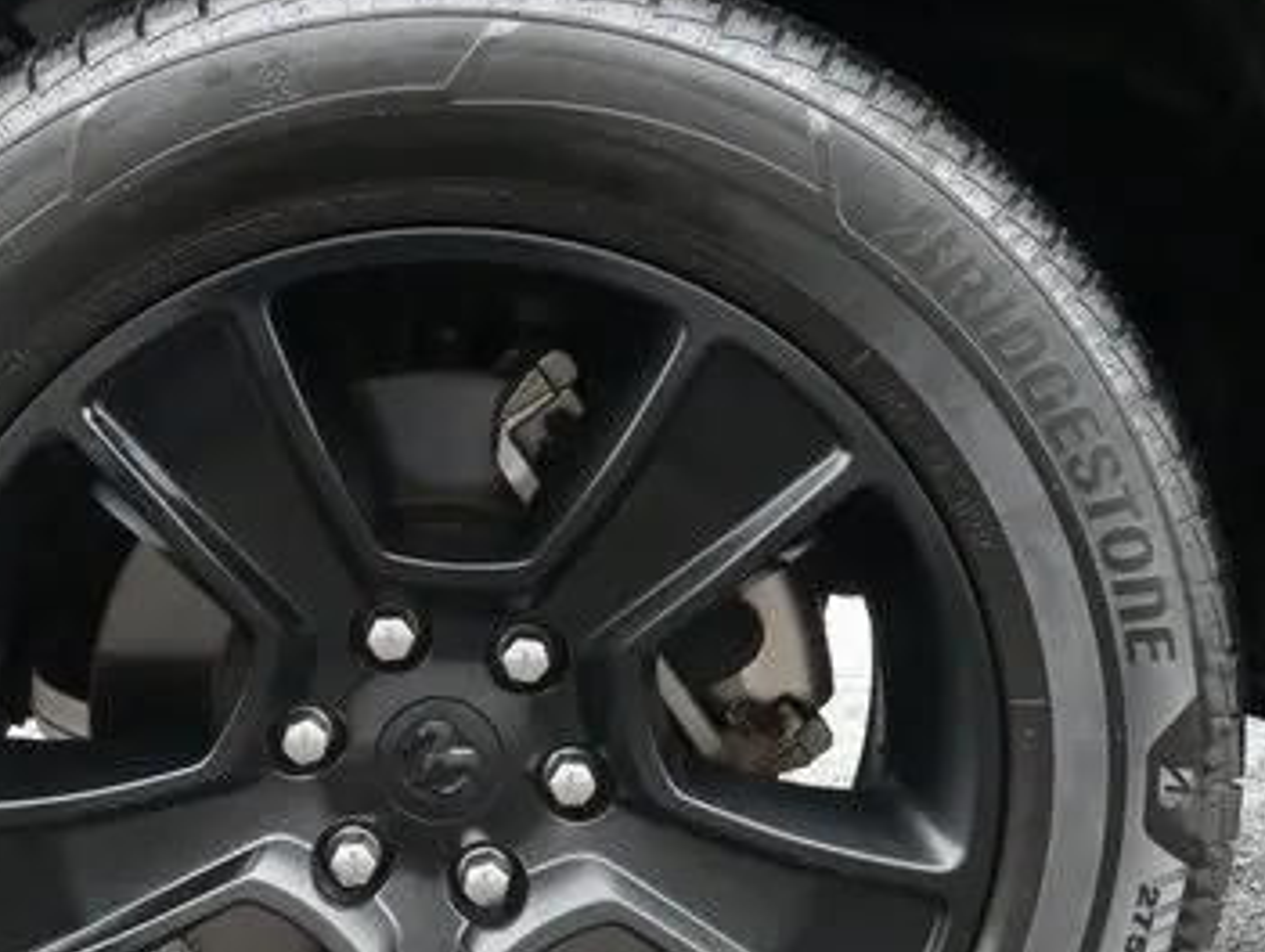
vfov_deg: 20.1
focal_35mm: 73
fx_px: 2670
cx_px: 375
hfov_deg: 26.4
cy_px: 698
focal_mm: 20
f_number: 10
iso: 3200
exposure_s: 1/30
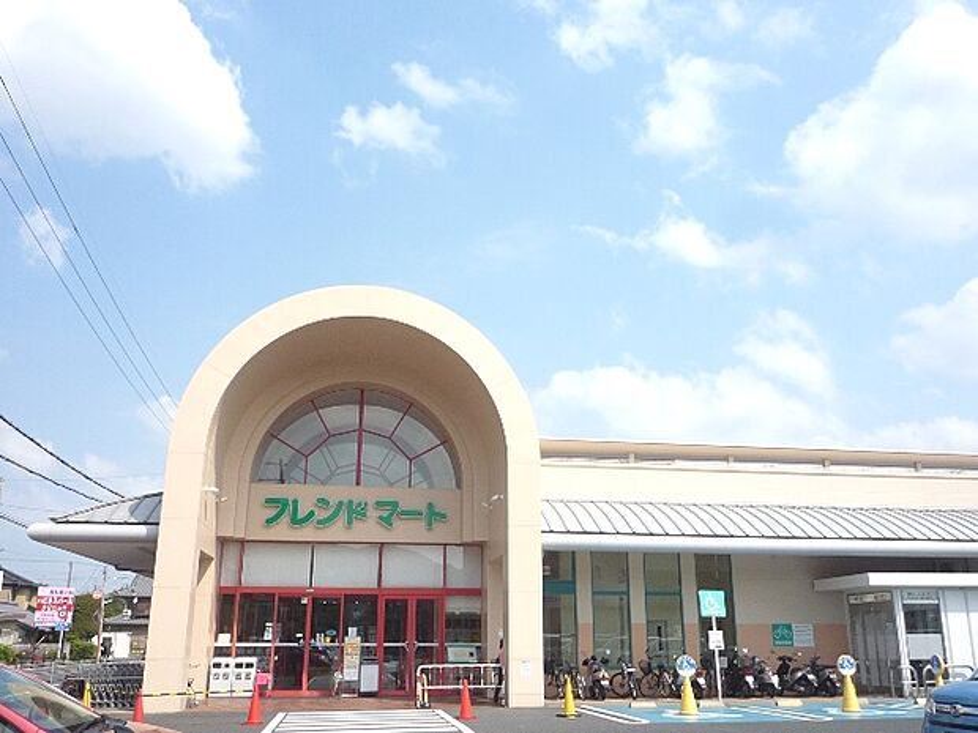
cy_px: 366
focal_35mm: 31
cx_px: 489
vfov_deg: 45.4
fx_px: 876
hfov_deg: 58.4
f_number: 4
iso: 100
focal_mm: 4.4
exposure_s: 1/800
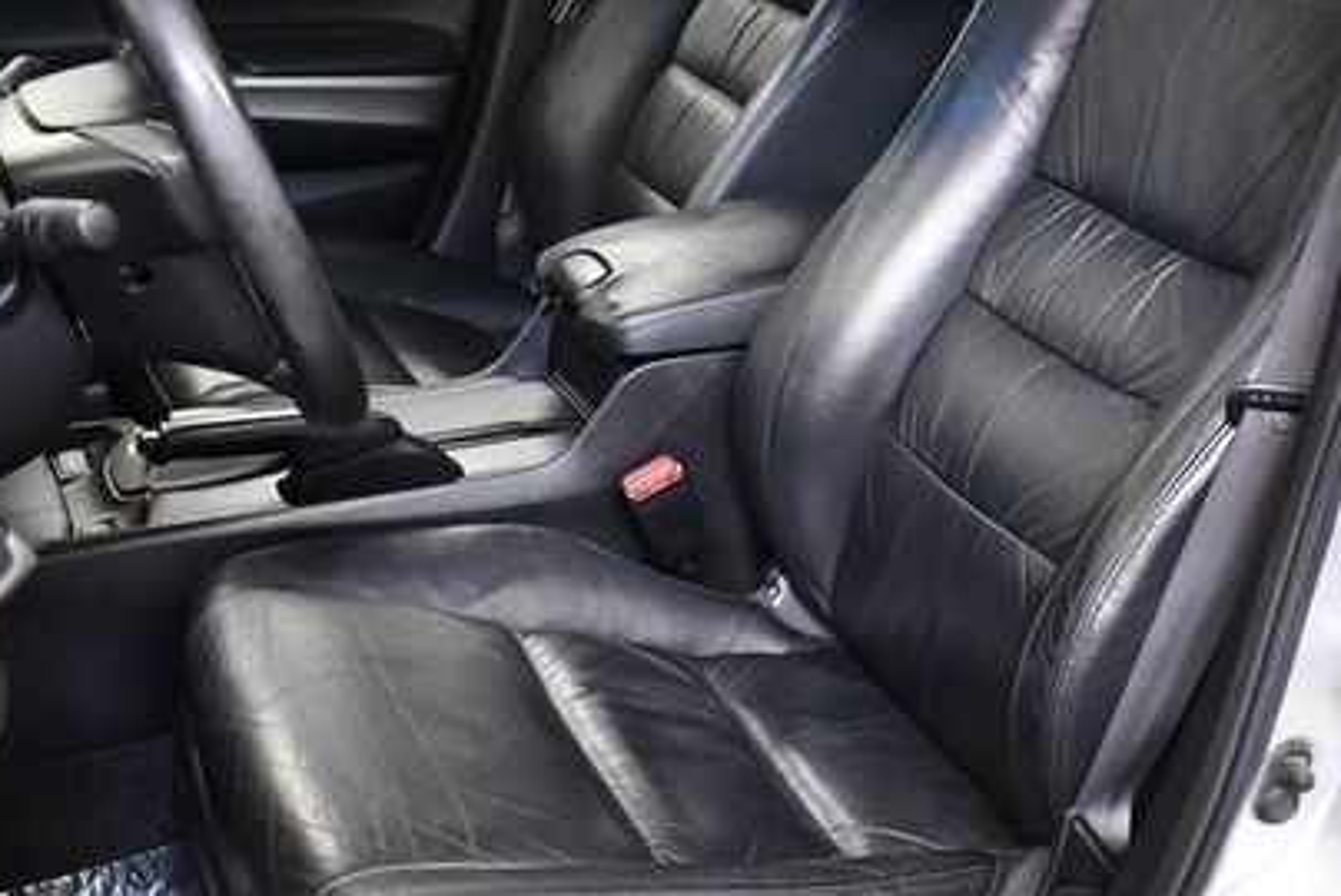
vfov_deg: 23.8
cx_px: 757
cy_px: 388
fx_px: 2125
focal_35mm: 57
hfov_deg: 35.0
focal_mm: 18
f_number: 3.5
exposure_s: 1/125
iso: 3200
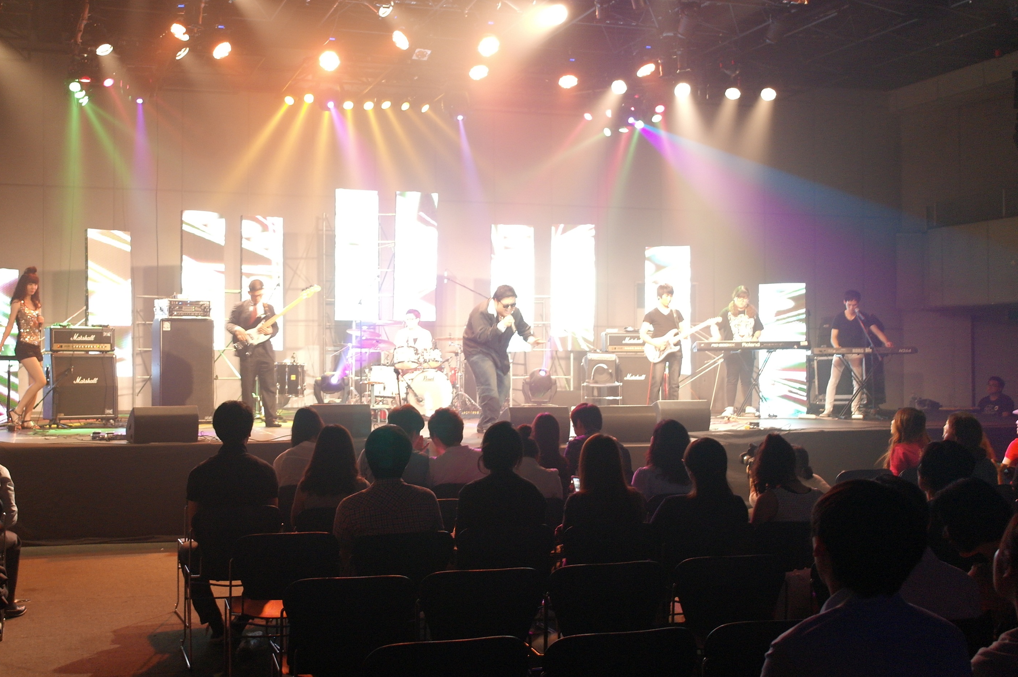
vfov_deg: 34.2
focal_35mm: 39
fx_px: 1102
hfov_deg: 49.0
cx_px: 369
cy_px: 333
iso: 500
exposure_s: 1/15
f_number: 3.5
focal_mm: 20
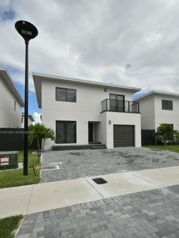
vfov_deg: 83.5
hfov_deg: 68.0
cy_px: 133
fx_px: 133
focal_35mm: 19
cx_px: 91
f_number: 7.1
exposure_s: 1/500
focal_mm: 11.5
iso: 100
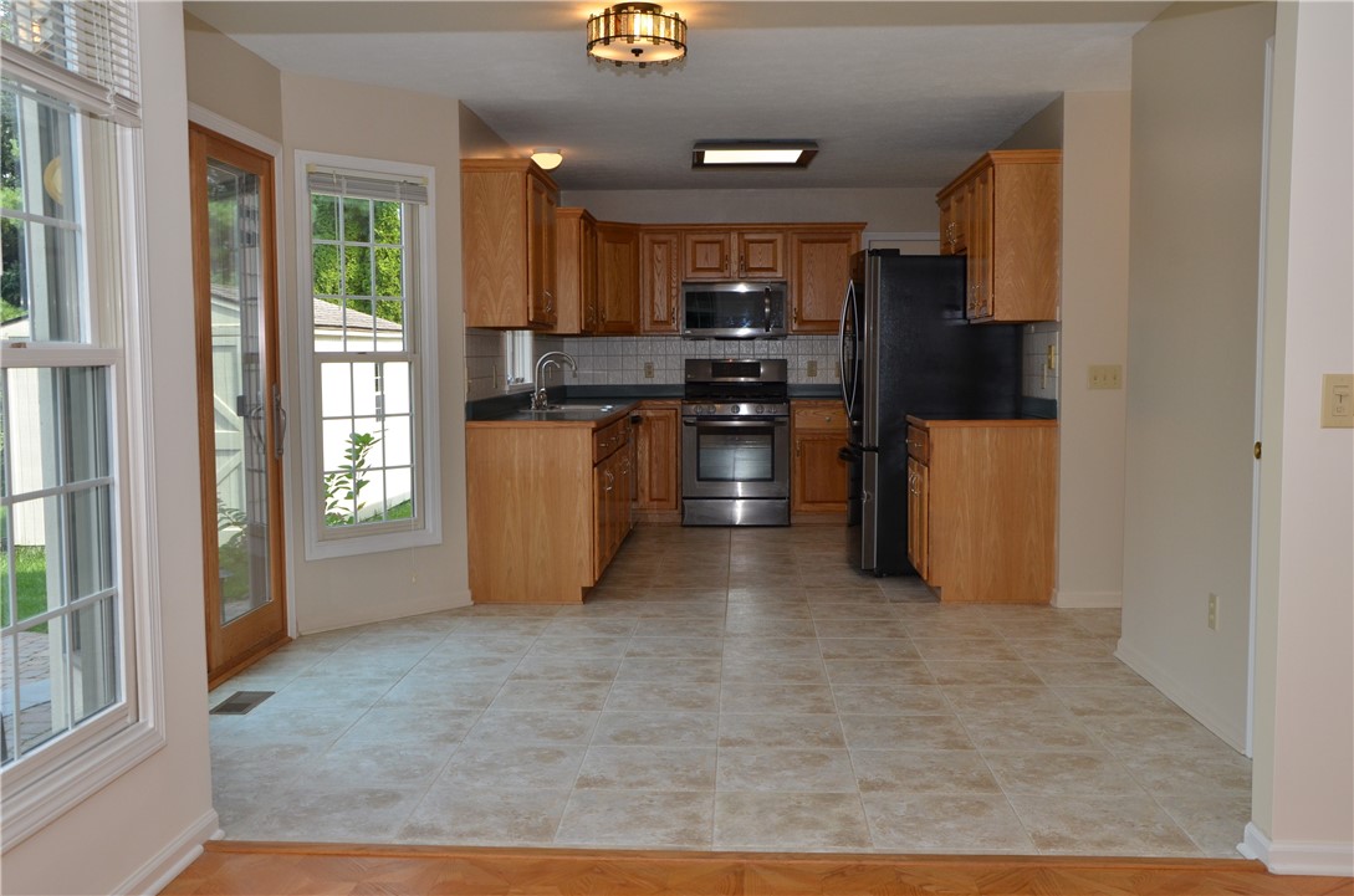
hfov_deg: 53.2
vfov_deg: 36.7
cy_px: 448
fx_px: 1351
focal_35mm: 36
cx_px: 677
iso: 500
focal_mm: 24
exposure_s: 1/200
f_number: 7.1
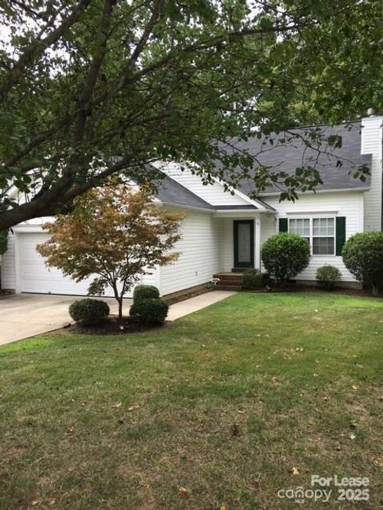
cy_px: 255
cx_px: 192
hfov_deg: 48.2
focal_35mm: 29
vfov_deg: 61.7
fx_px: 428
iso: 25
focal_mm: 4.15
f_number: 2.2
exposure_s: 1/213
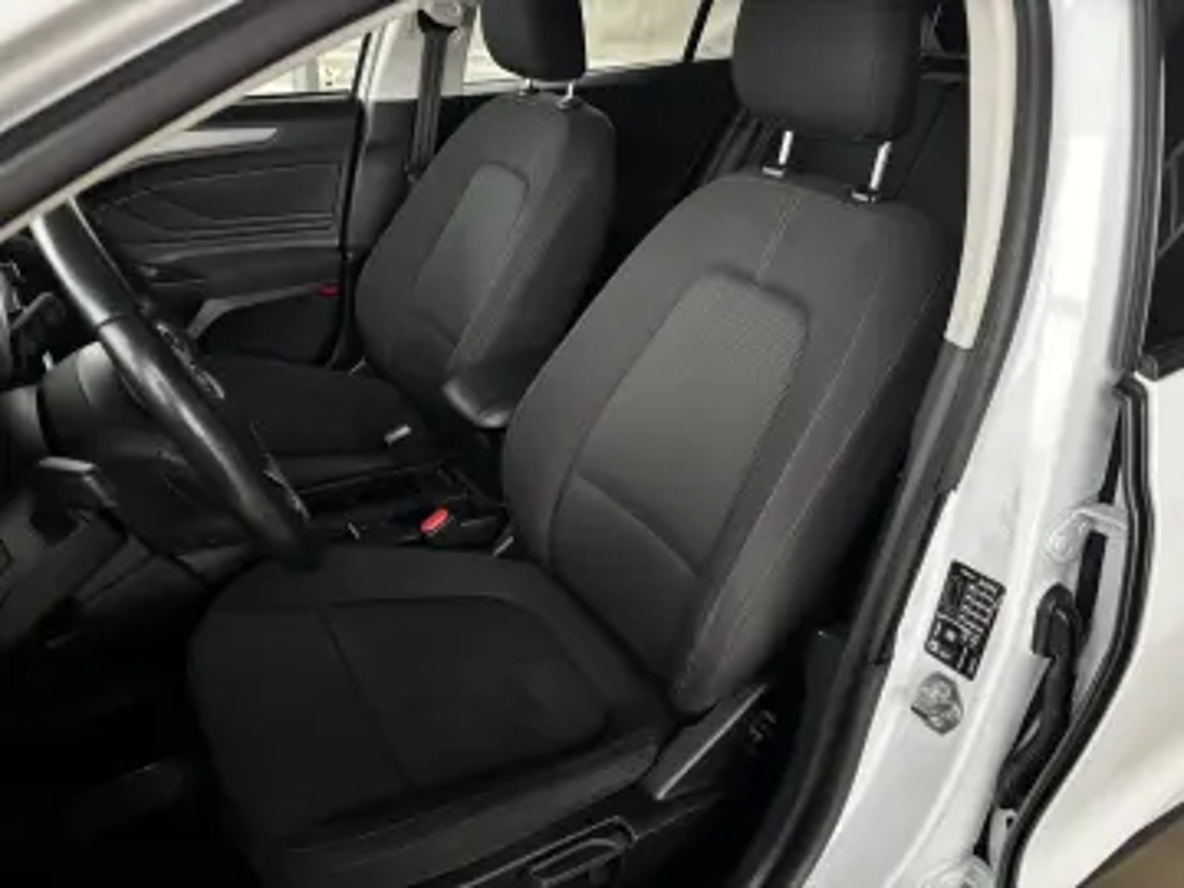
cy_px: 444
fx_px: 889
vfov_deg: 53.1
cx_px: 592
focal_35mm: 26
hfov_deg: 67.3
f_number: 1.6
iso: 100
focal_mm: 5.96
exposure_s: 1/121
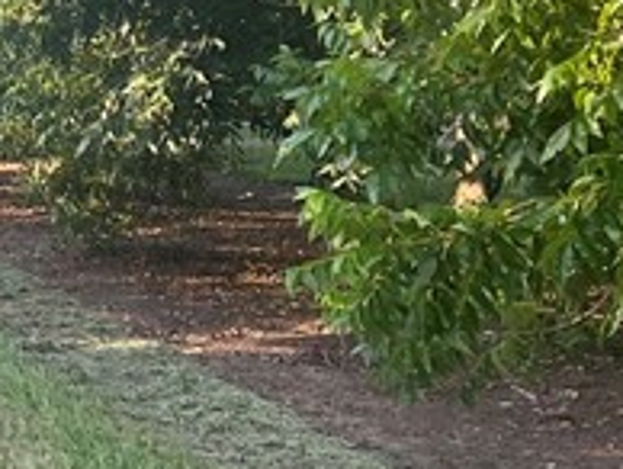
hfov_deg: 13.2
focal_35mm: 137
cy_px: 199
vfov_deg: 10.8
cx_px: -421
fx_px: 2469
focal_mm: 5.7
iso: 50
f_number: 1.5
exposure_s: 1/419
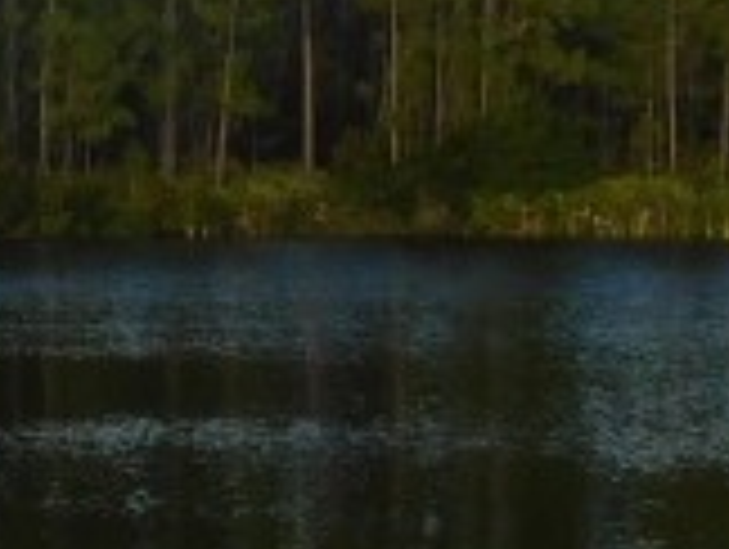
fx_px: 3058
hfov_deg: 12.5
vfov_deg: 10.2
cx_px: -572
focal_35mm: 145
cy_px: 14
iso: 125
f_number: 3
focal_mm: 4
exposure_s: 1/800
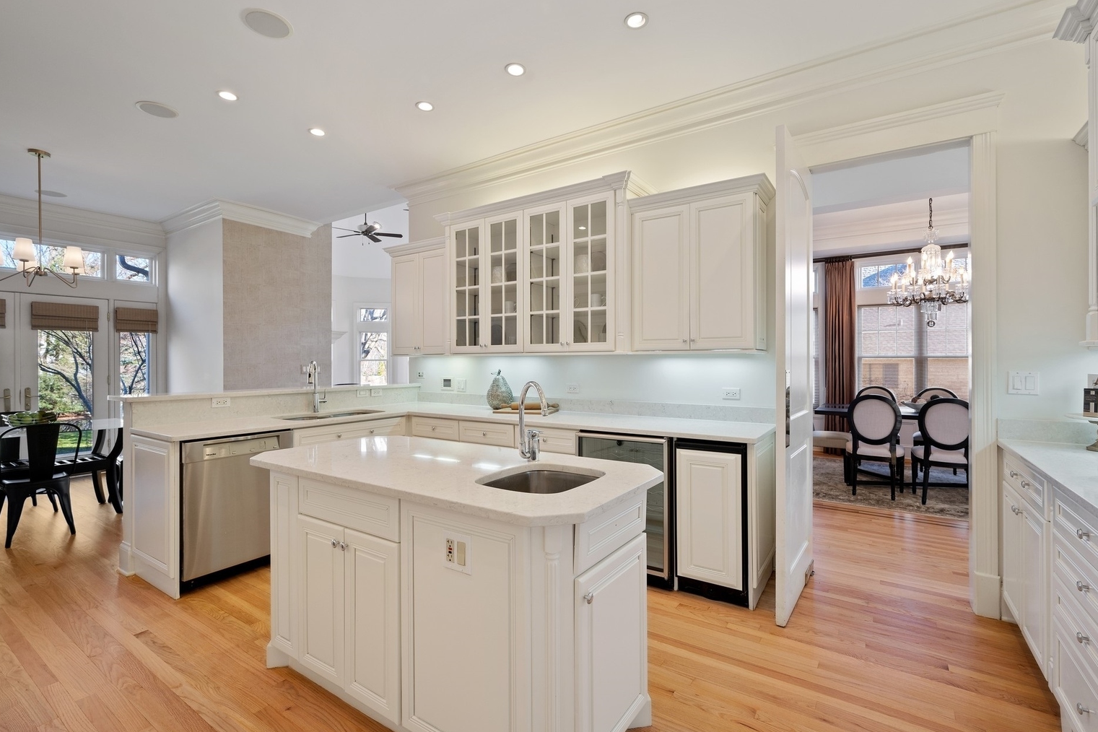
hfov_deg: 96.7
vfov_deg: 73.7
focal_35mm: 16
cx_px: 568
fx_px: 488
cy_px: 374
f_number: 8
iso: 200
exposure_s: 1
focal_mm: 15
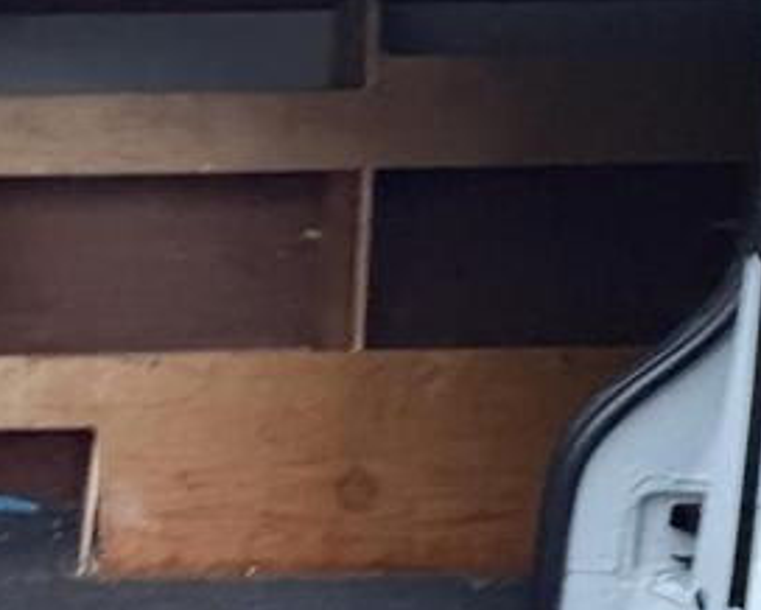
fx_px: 1014
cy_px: 375
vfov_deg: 33.3
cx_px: 76
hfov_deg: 38.3
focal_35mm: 45
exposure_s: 1/30
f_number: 2.2
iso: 1250
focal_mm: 2.22
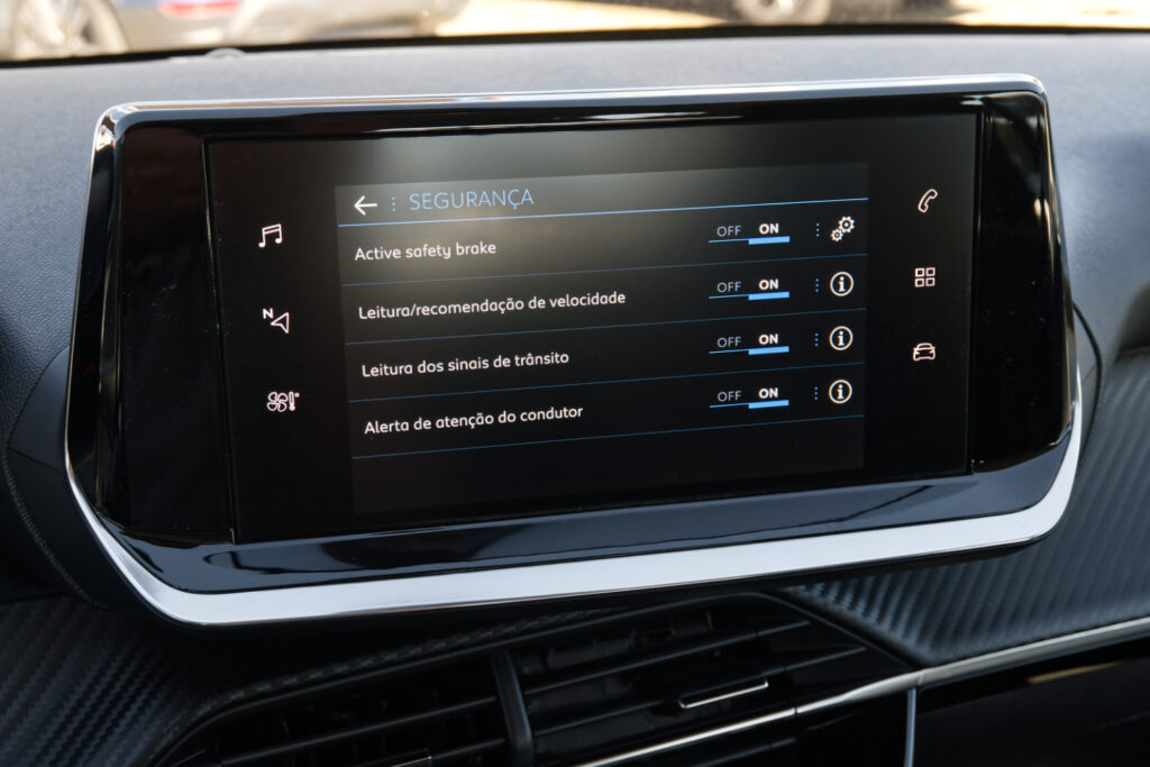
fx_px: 1470
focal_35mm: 46
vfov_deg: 29.3
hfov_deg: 42.7
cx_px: 575
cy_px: 384
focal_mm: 30.5
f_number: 7.1
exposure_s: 1/200
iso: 2000
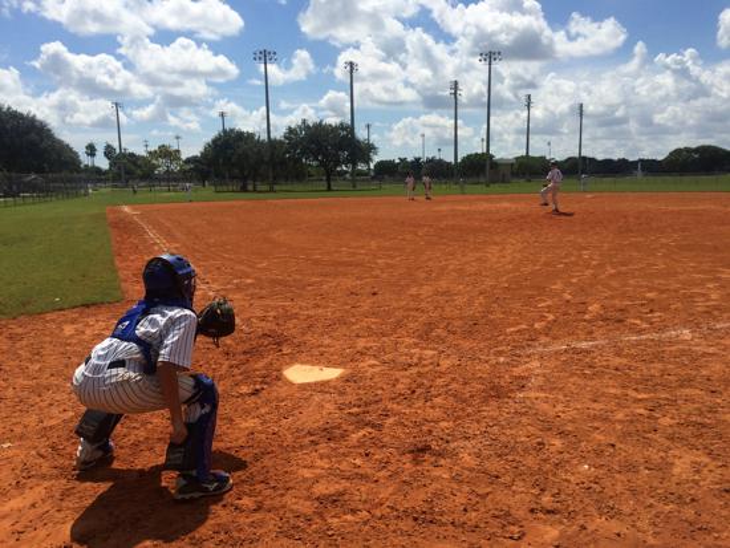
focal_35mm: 29
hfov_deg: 61.6
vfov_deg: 48.3
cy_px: 274
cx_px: 365
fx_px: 612
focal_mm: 4.15
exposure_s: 1/5882
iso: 32
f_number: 2.2
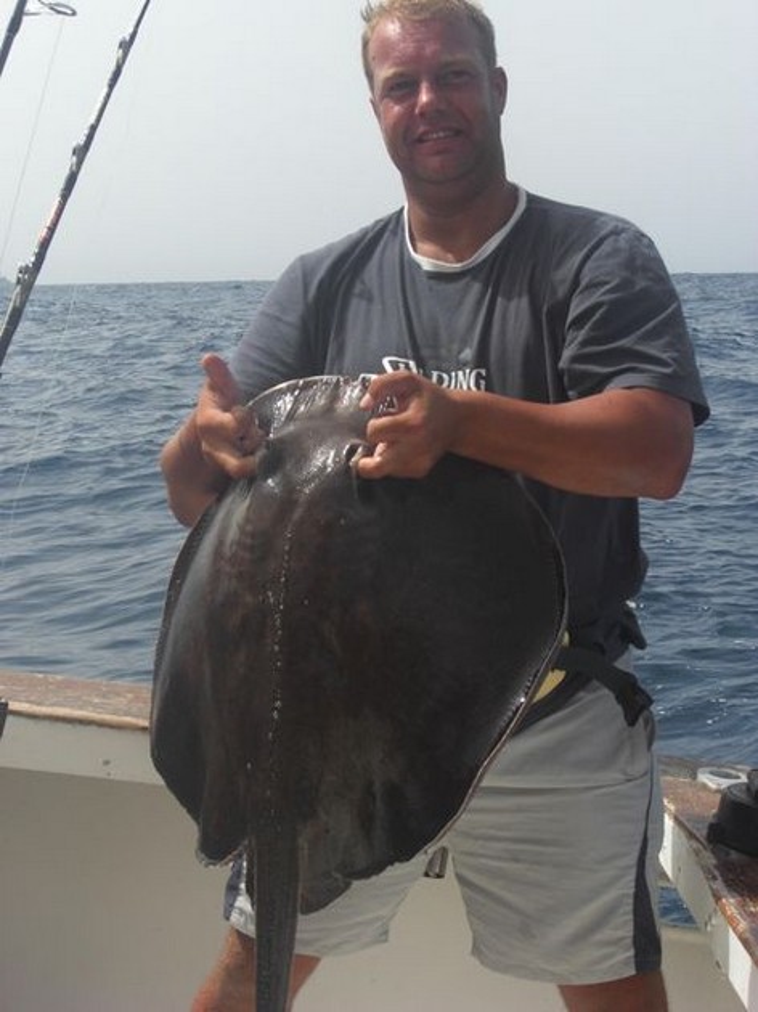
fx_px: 1987
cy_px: 506
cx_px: 379
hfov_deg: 21.6
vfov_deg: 28.6
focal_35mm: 68
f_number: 5.6
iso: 80
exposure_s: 1/400
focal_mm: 14.2
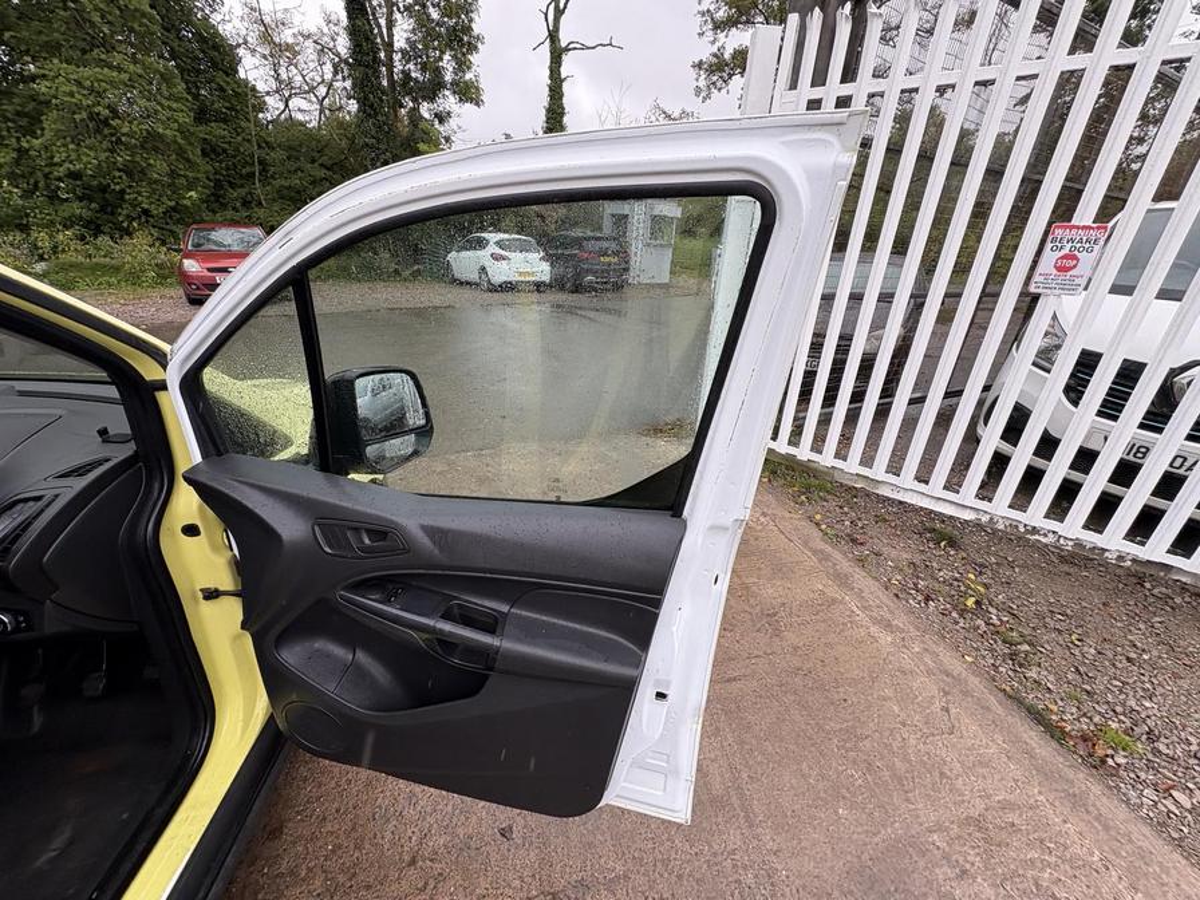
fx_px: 485
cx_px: 600
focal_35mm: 14
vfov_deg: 85.7
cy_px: 450
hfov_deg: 102.1
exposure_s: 1/122
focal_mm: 2.22
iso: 40
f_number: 2.2
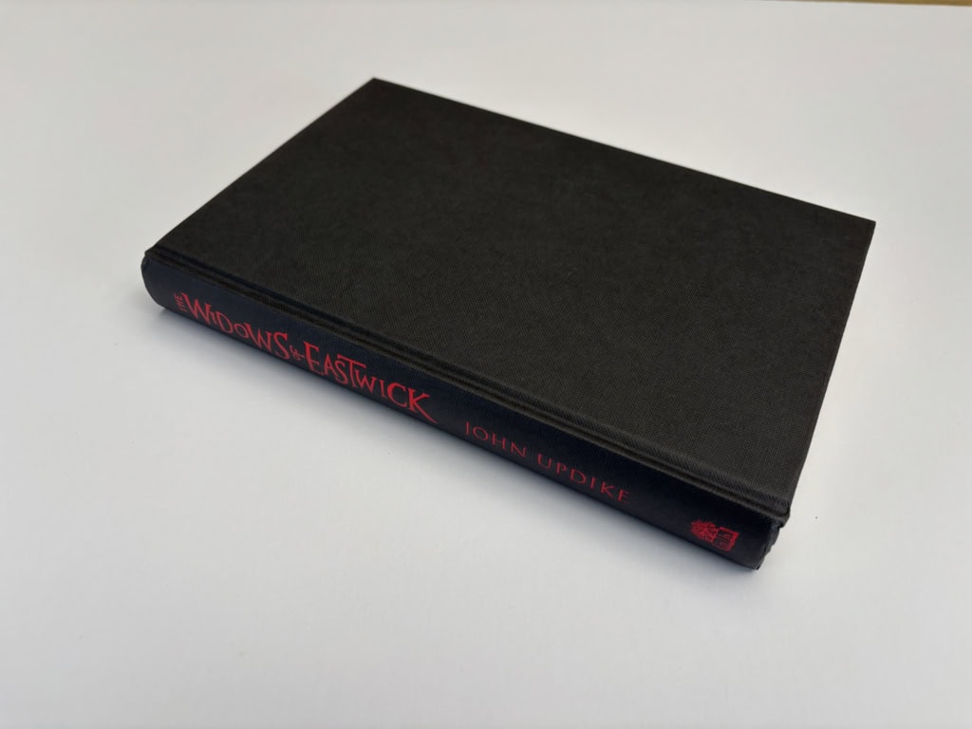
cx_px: 486
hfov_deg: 67.3
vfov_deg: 53.1
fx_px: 730
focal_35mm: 26
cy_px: 364
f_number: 1.6
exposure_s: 1/413
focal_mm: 6
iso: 50
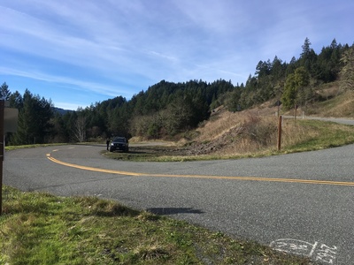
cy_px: 132
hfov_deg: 61.7
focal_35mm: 29
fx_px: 297
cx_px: 177
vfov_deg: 48.2
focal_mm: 4.15
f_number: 2.2
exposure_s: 1/1425
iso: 25
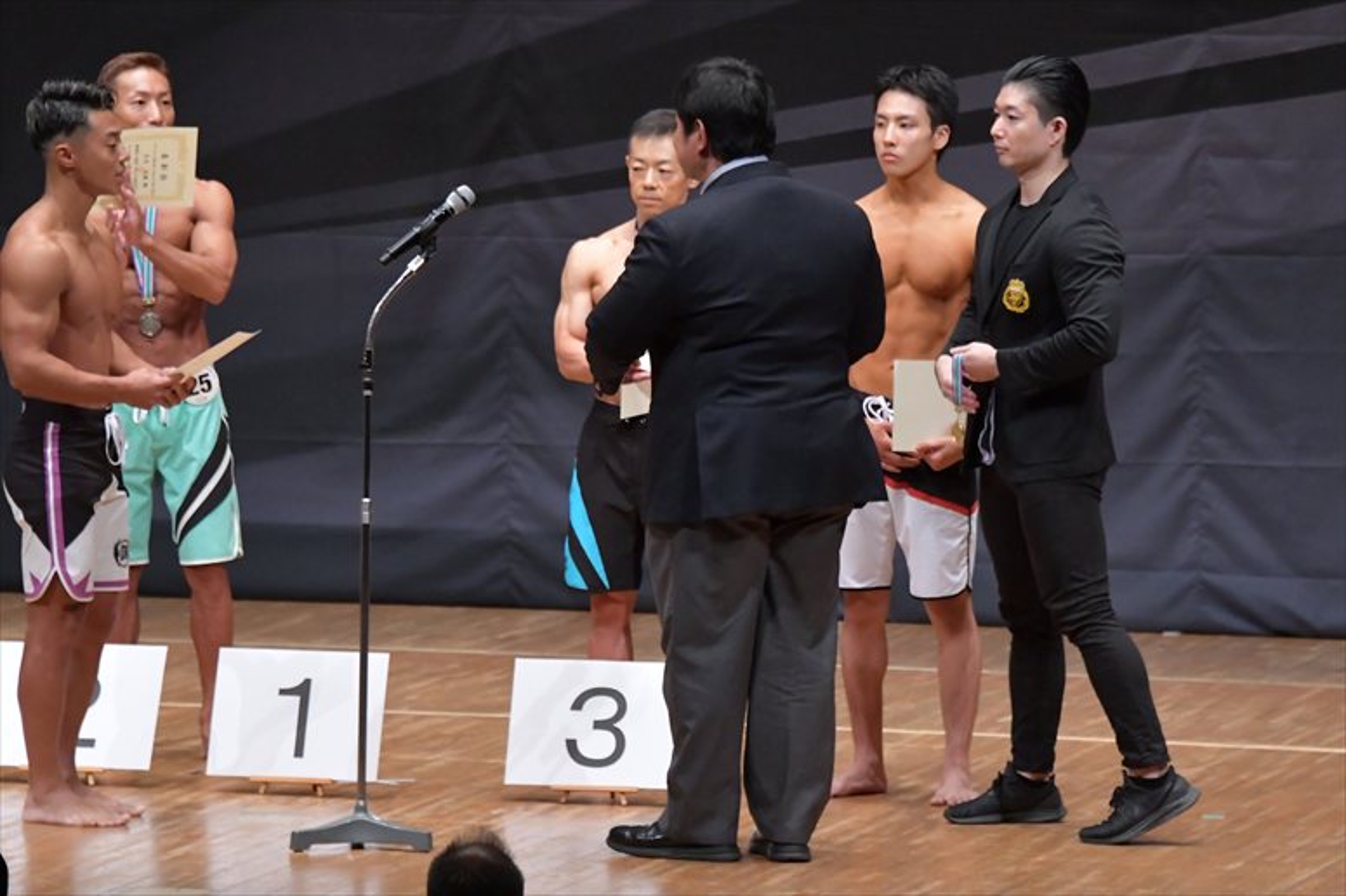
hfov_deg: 7.6
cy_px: 448
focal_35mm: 270
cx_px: 673
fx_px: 10090
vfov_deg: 5.1
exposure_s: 1/400
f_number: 5.6
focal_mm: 180
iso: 6400
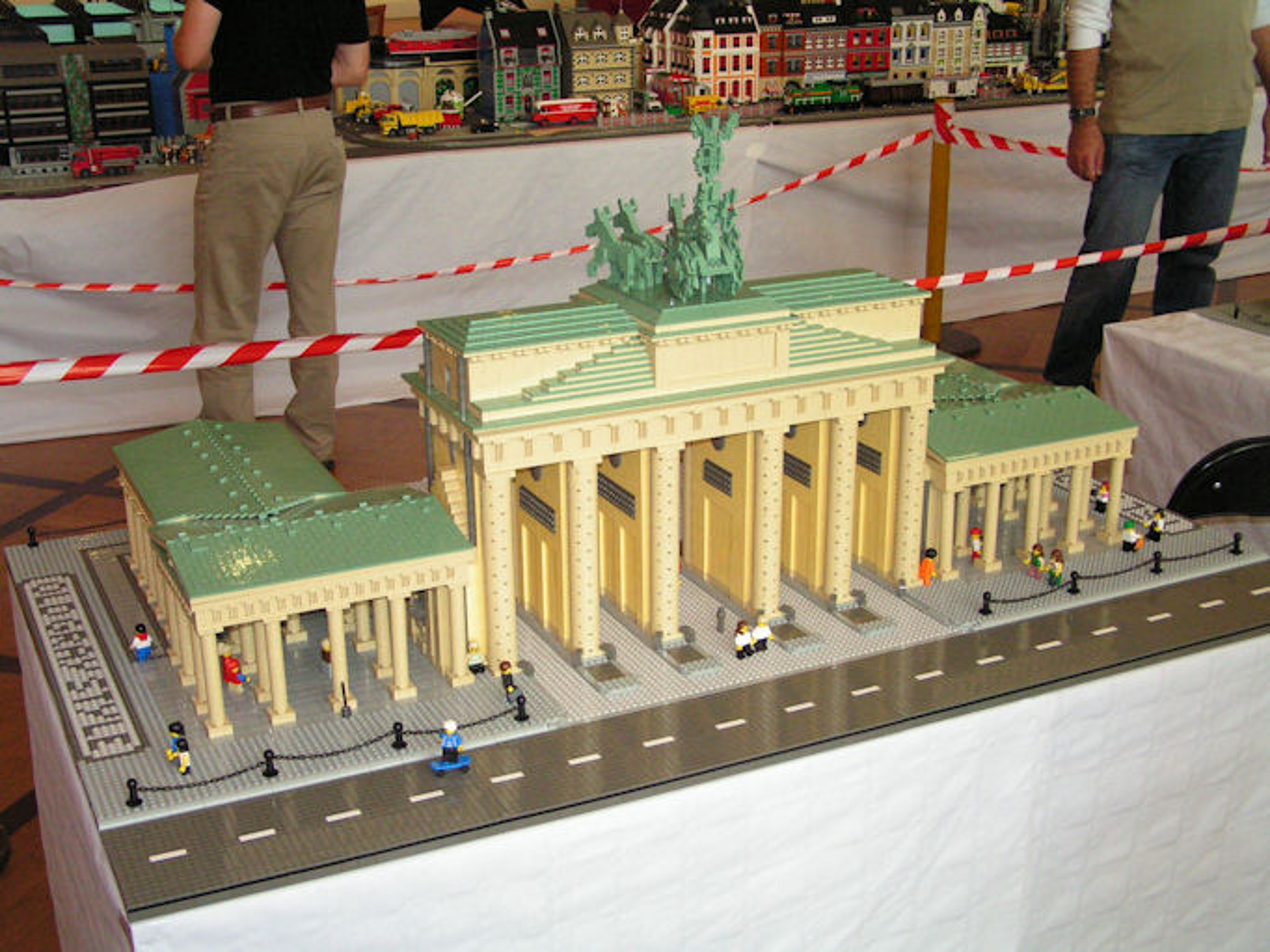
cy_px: 476
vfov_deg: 32.9
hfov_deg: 43.0
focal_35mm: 44
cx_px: 635
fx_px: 1614
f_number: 2.8
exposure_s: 1/50
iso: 200
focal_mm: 7.4
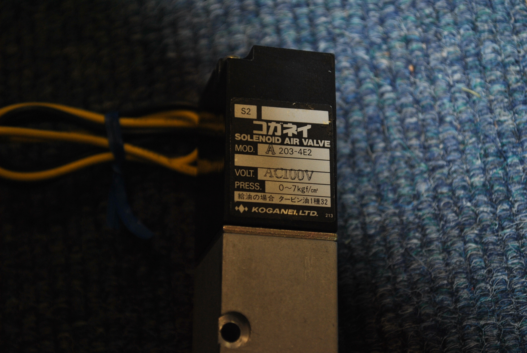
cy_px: 176
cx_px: 264
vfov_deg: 16.6
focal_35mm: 82
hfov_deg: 24.6
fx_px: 1209
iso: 200
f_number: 5.6
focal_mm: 55
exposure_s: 1/60
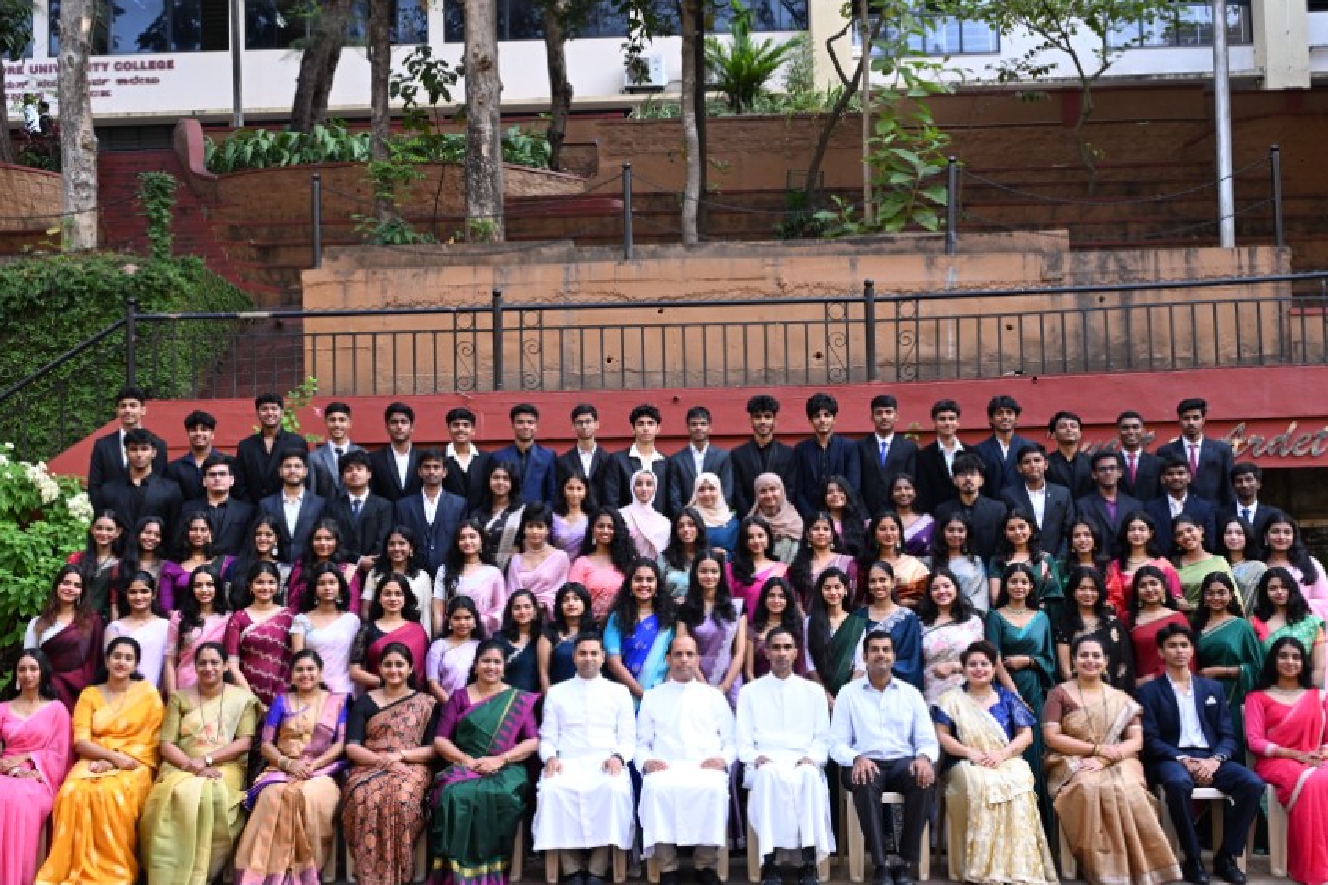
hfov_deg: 47.8
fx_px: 1498
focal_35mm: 41
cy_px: 479
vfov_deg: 32.9
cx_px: 635
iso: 1000
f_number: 8
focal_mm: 33.5
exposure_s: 1/200
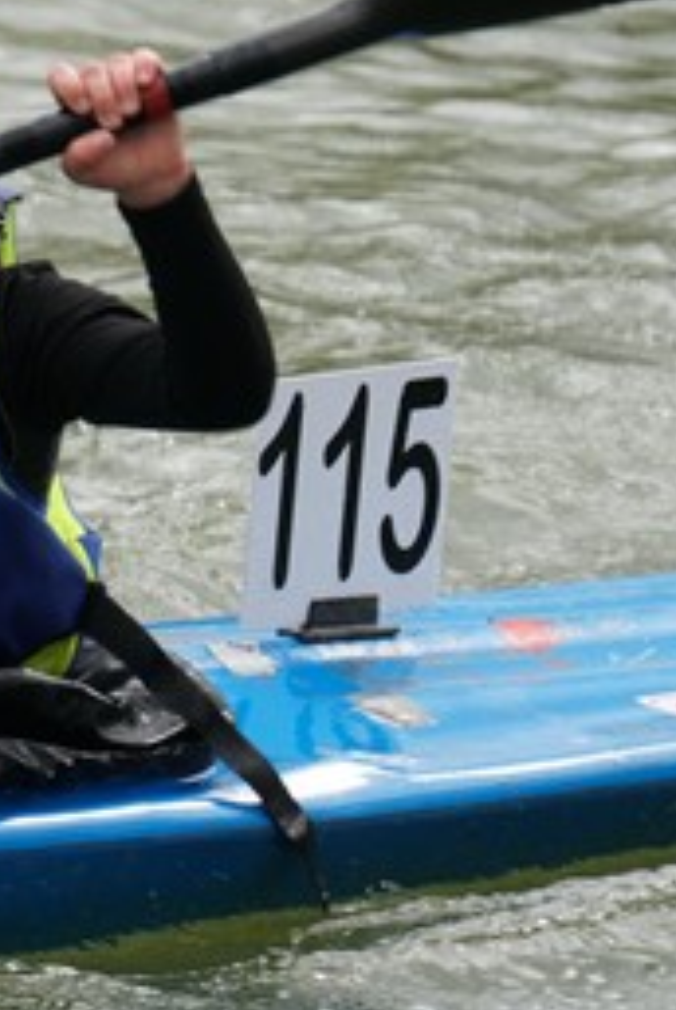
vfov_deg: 1.5
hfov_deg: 1.0
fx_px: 39296
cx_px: -362
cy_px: 240
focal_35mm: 1399
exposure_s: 1/400
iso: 200
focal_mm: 300
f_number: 5.6
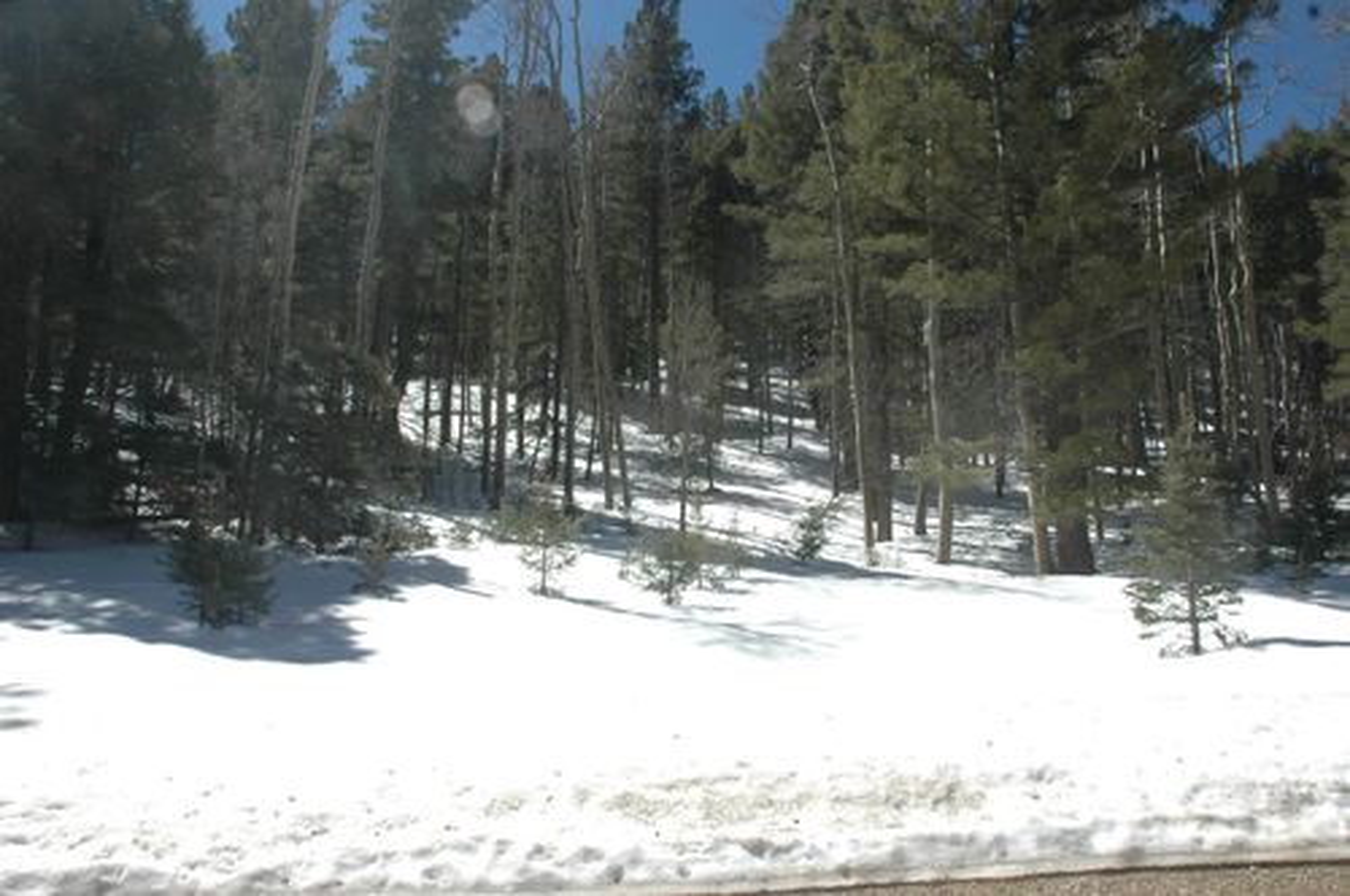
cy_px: 448
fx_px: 1011
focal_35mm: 27
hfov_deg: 67.4
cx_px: 675
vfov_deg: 47.8
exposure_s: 1/500
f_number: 11
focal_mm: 18
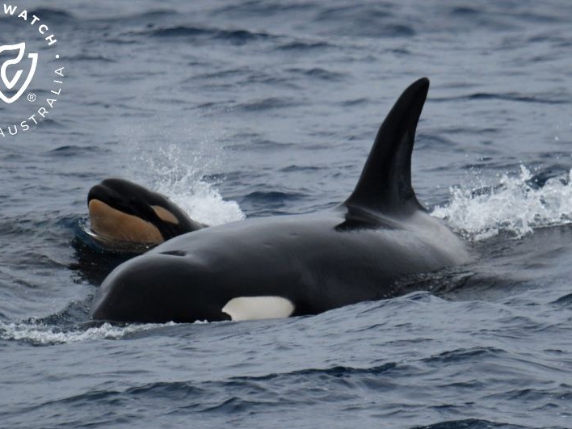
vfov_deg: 2.3
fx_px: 10774
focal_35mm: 652
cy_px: 214
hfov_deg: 3.0
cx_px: 250
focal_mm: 600
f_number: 6.3
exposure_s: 1/8000
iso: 1250
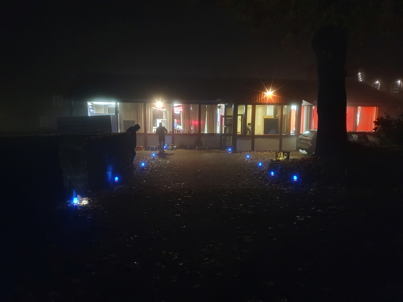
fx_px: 303
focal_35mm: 26
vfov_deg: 53.1
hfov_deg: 67.3
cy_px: 151
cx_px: 202
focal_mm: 4.32
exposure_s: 1/11
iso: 500
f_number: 1.5
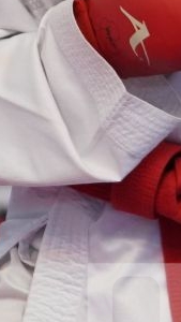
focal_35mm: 1258
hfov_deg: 1.0
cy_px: -20
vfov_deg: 1.7
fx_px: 10722
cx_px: 187
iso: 2500
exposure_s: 1/1000
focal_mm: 200
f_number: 2.8
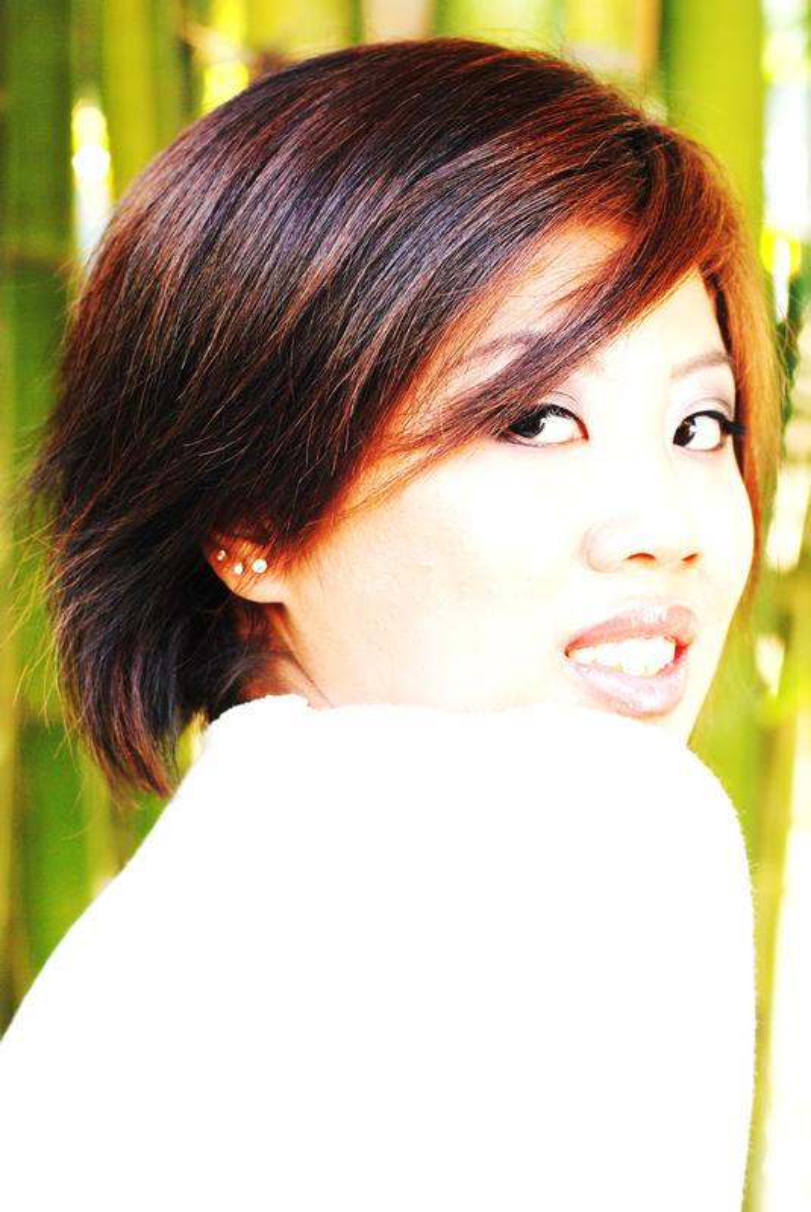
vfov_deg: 27.0
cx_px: 406
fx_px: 2529
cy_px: 606
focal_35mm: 75
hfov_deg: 18.2
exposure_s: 1/80
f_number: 4.5
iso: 100
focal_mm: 50
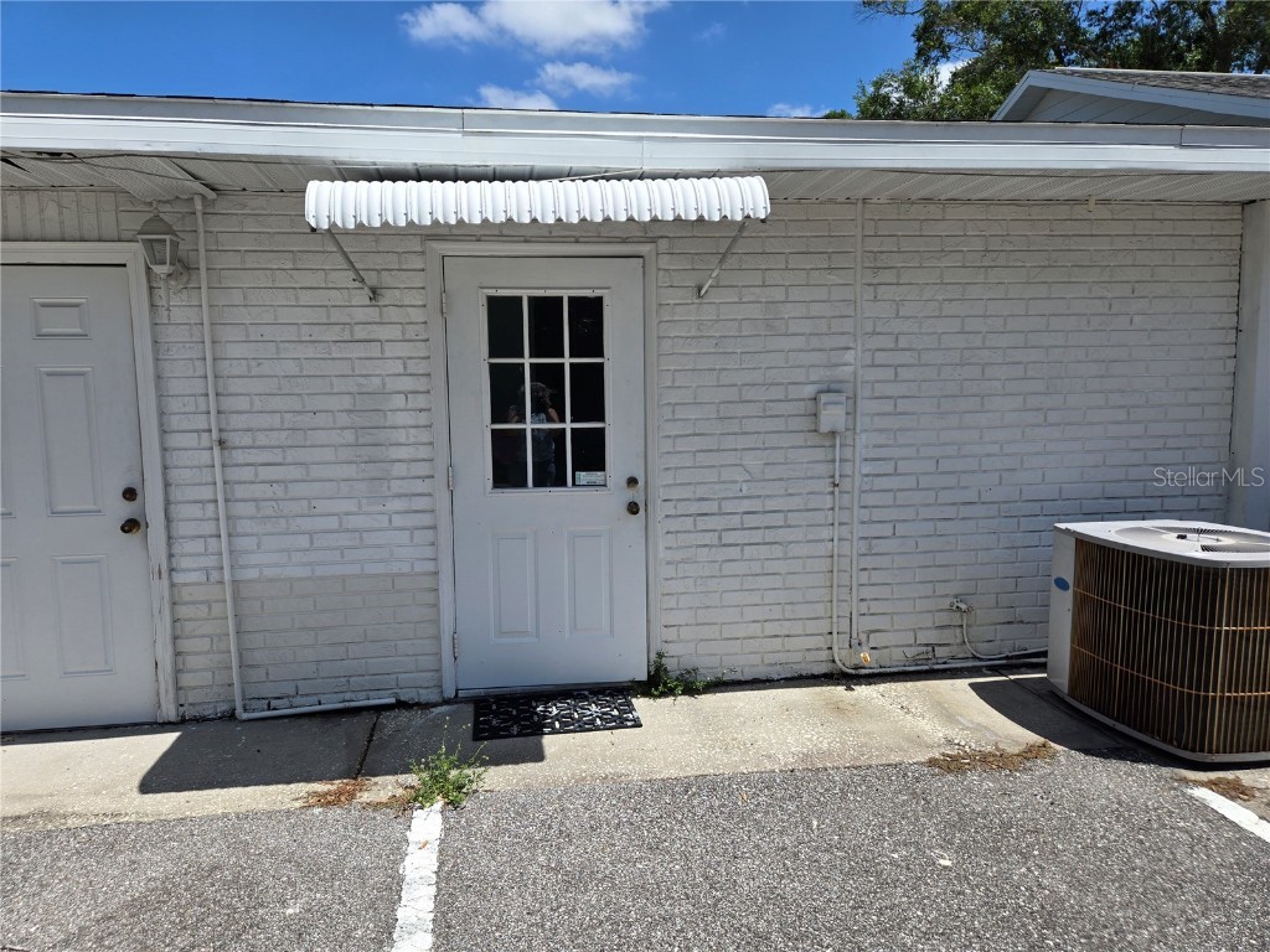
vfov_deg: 58.9
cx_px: 635
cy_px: 476
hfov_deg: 73.9
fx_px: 844
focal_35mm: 23
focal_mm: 5.4
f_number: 1.8
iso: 25
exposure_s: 1/2296
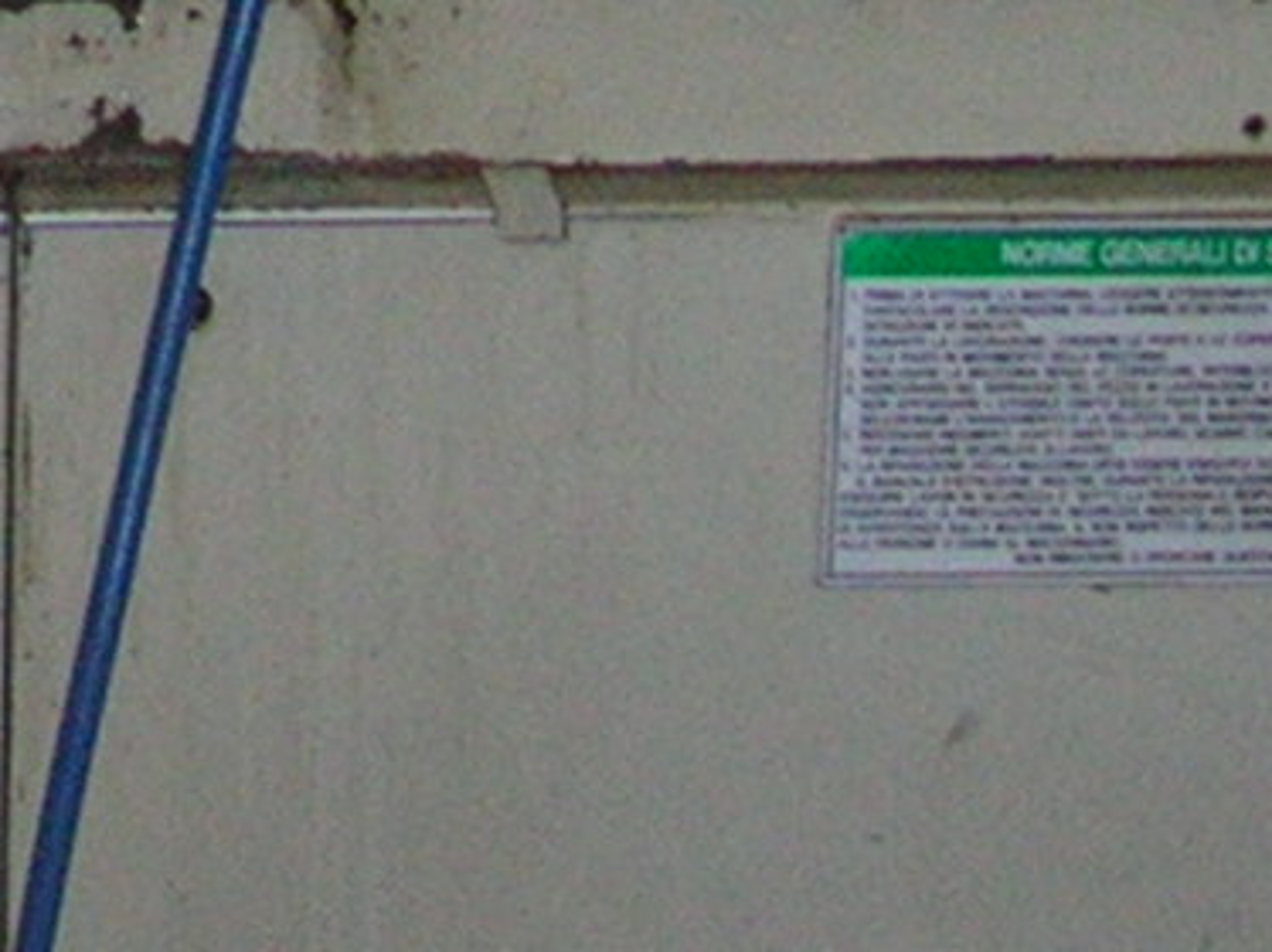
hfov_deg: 7.1
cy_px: -1605
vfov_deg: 5.2
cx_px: -626
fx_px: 10099
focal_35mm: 275
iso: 130
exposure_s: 1/60.1
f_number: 3.1
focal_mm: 7.5
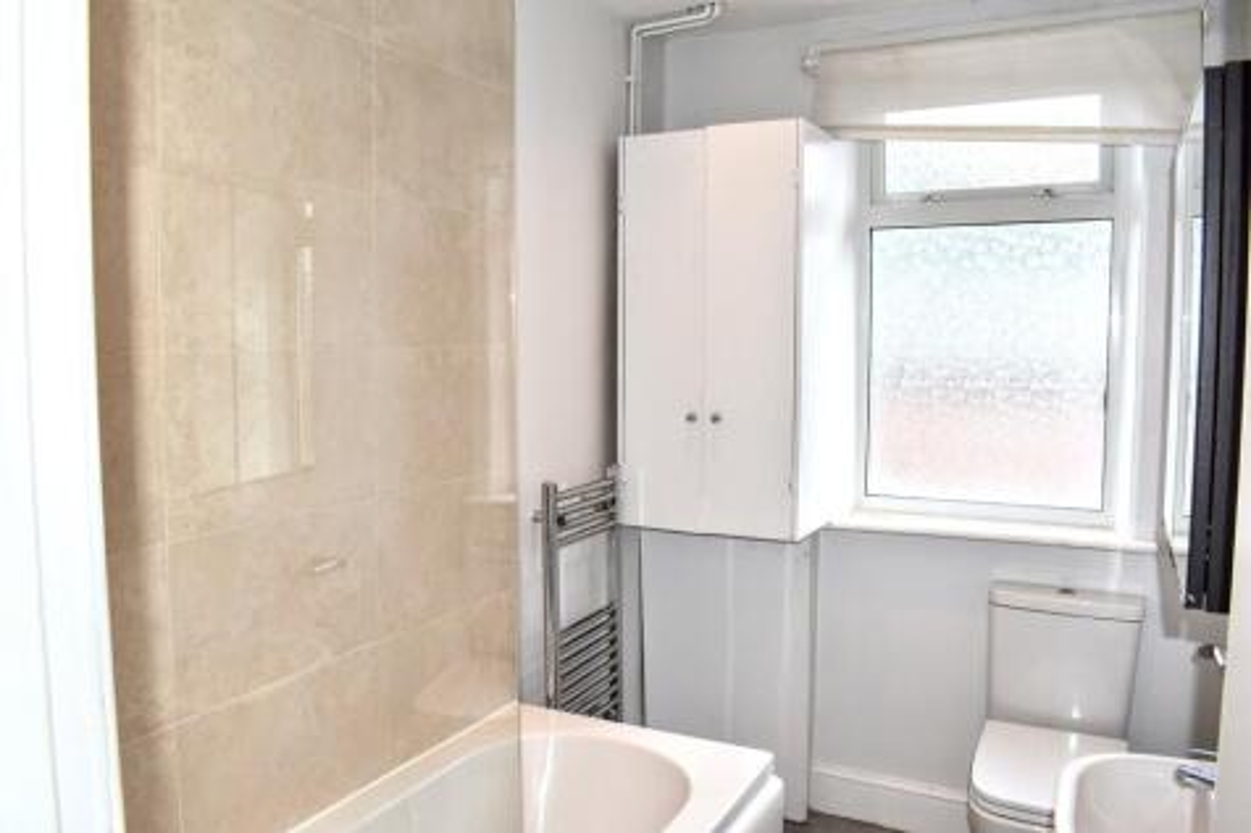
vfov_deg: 47.9
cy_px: 416
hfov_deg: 67.4
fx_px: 938
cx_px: 626
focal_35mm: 27
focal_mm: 18
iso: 180
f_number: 5.6
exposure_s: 1/125
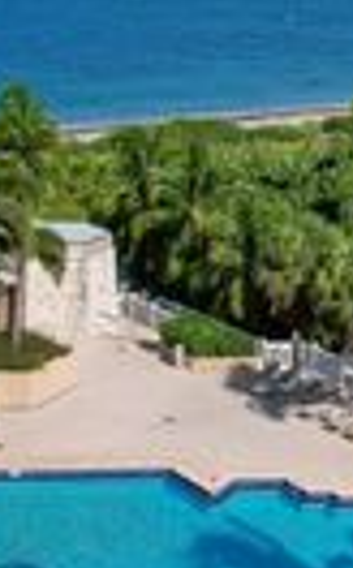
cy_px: 265
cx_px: 396
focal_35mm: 85
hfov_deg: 14.9
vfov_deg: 24.4
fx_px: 1314
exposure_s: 1/4000
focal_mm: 8.38
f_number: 2.8
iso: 120
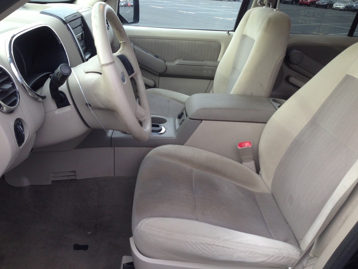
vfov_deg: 41.8
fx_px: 352
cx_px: 179
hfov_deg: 54.0
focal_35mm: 34
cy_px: 131
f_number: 2.4
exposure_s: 1/120
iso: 50
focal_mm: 4.13
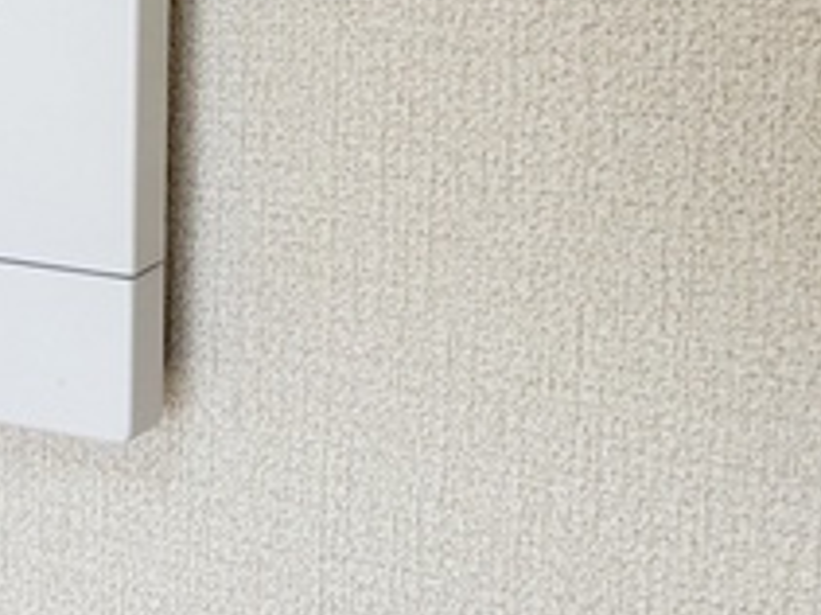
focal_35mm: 69
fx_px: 1636
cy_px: -54
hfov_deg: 26.3
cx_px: -54
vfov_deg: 20.3
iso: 40
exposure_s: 1/121
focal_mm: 5.7
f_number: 1.5
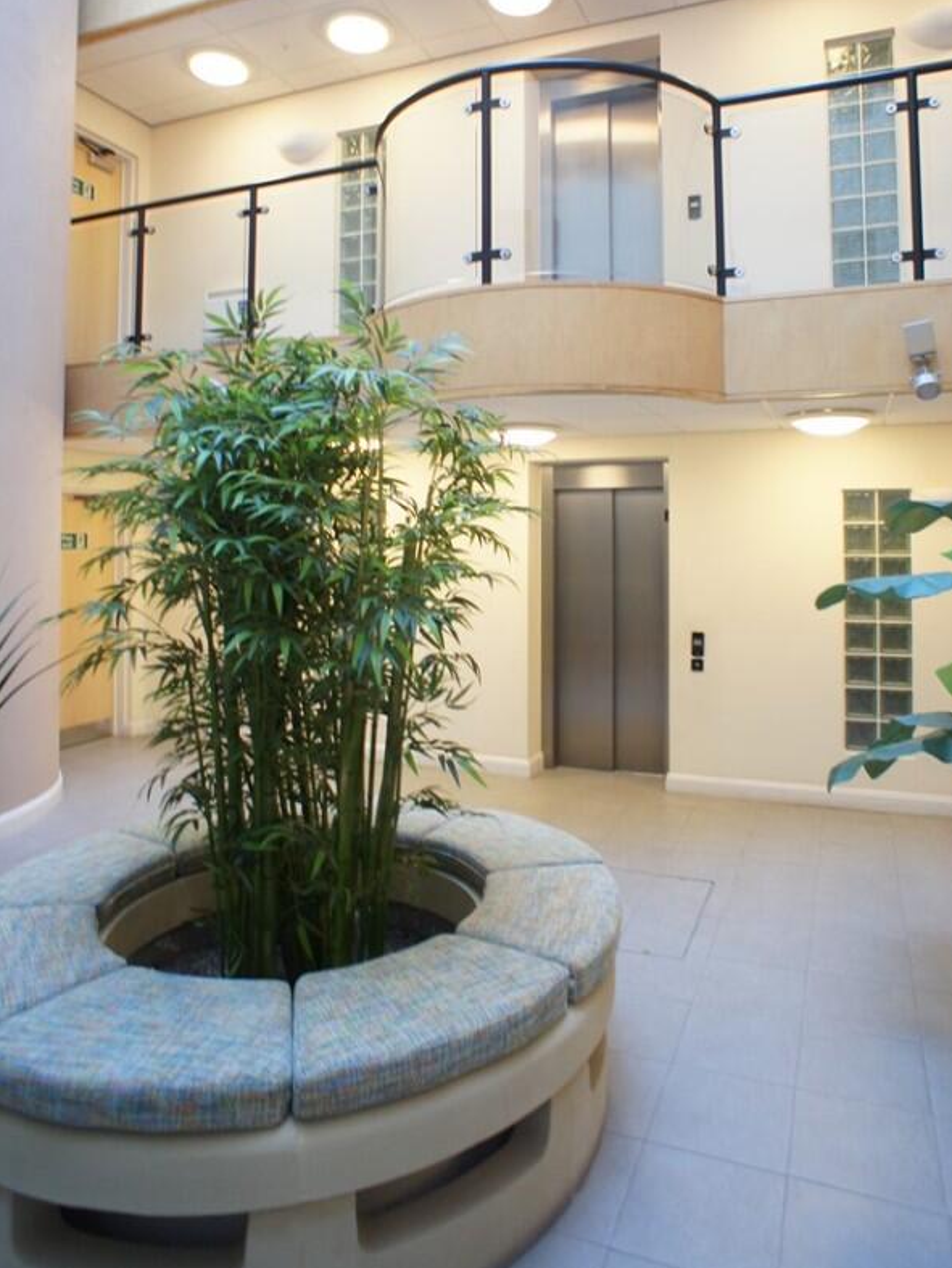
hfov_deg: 46.8
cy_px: 506
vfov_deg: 59.4
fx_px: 1099
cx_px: 520
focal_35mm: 30
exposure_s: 1/30
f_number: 2.8
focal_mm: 16
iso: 320
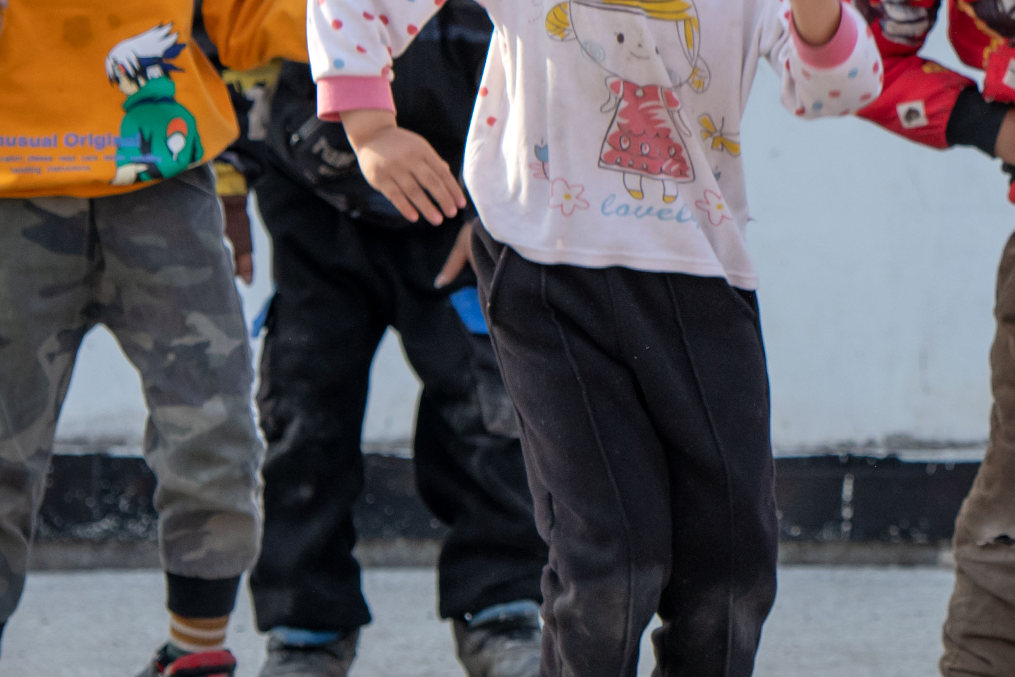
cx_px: 1274
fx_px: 13222
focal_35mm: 469
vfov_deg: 2.9
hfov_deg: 4.4
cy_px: -275
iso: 200
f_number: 5
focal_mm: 120
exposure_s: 1/640
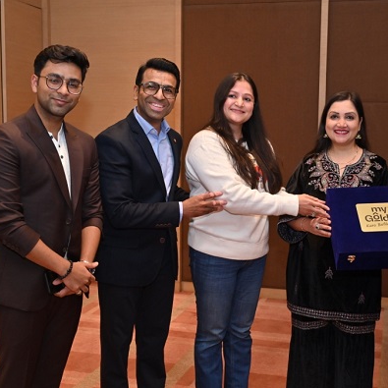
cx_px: 236
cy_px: 195
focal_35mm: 49
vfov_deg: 34.7
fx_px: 621
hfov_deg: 34.5
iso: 1600
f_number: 6.3
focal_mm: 38
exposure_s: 1/100
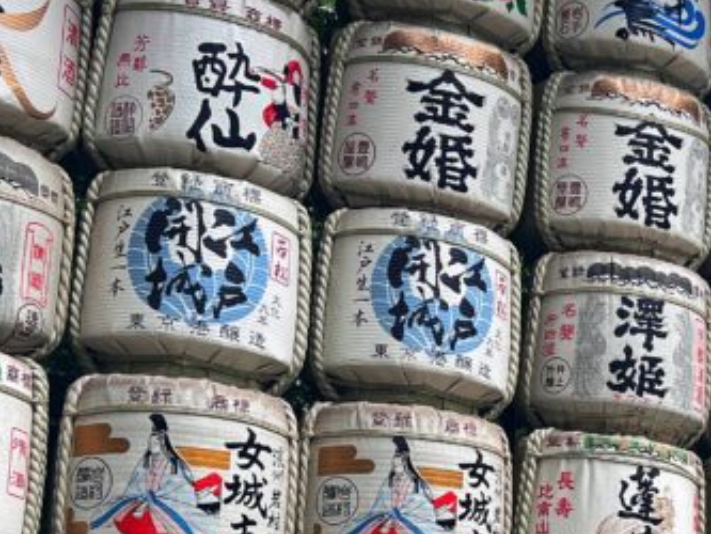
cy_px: 564
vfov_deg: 17.9
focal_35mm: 80
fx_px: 1644
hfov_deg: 23.0
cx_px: 784
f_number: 1.5
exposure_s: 1/526
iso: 50
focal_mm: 5.7
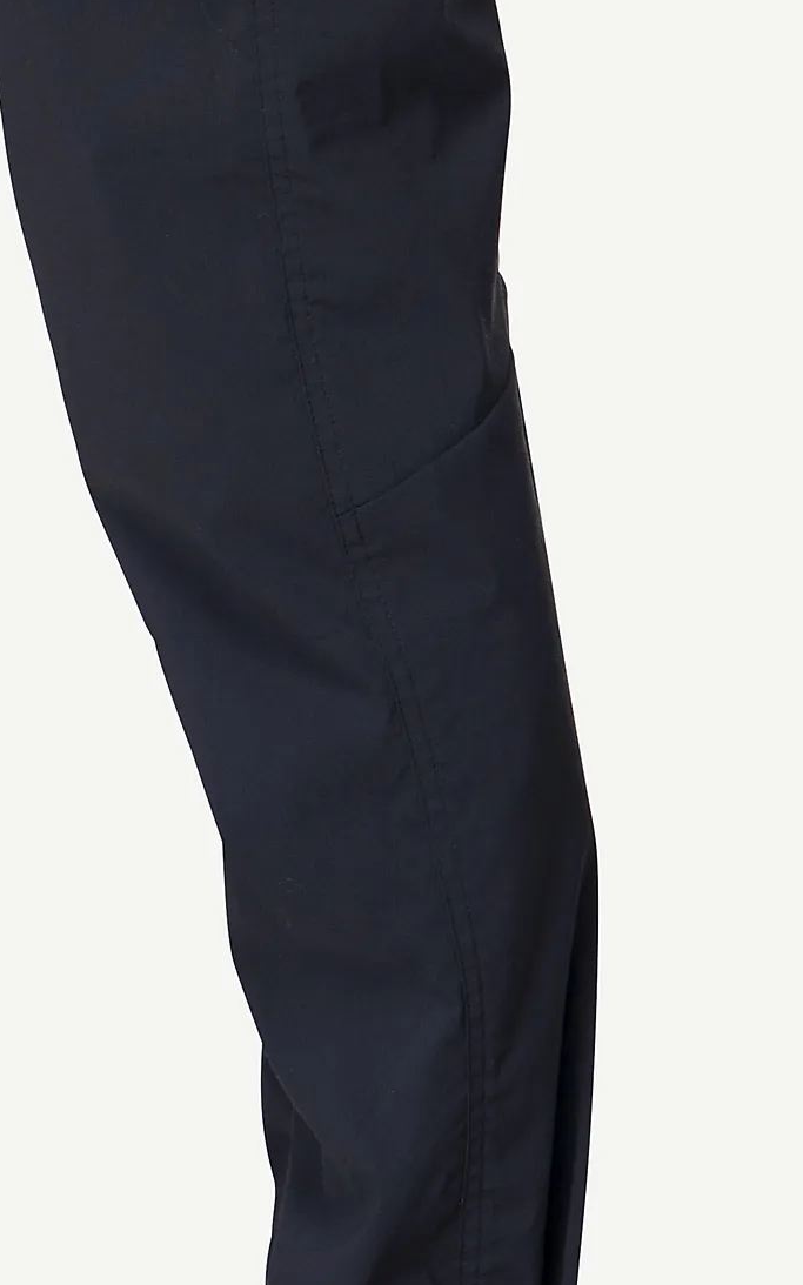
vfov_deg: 5.5
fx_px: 13167
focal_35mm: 376
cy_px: -1004
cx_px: 147
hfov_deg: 3.5
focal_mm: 70
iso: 100
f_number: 6.3
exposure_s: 1/50
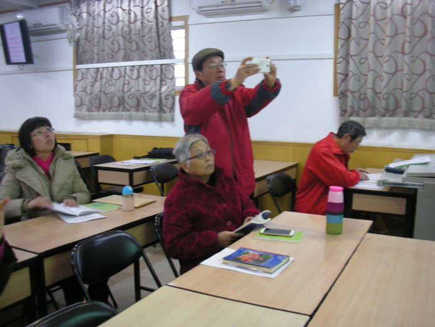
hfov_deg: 52.6
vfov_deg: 40.7
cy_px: 164
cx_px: 218
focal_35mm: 35
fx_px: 440
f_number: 2.8
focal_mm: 5.8
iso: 200
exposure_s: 1/11.1
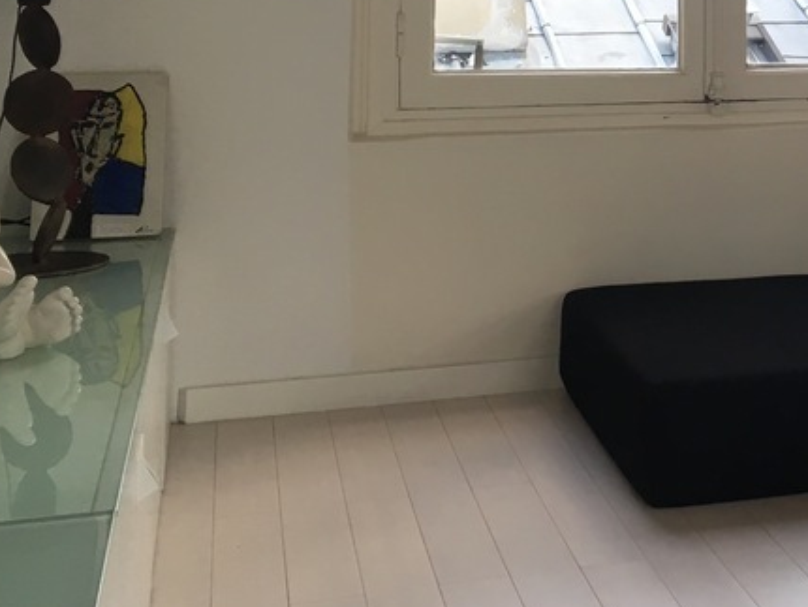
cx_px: 844
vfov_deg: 20.4
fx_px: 1611
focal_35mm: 69
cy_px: -58
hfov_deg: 26.4
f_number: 2.2
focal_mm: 4.15
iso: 25
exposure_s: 1/33
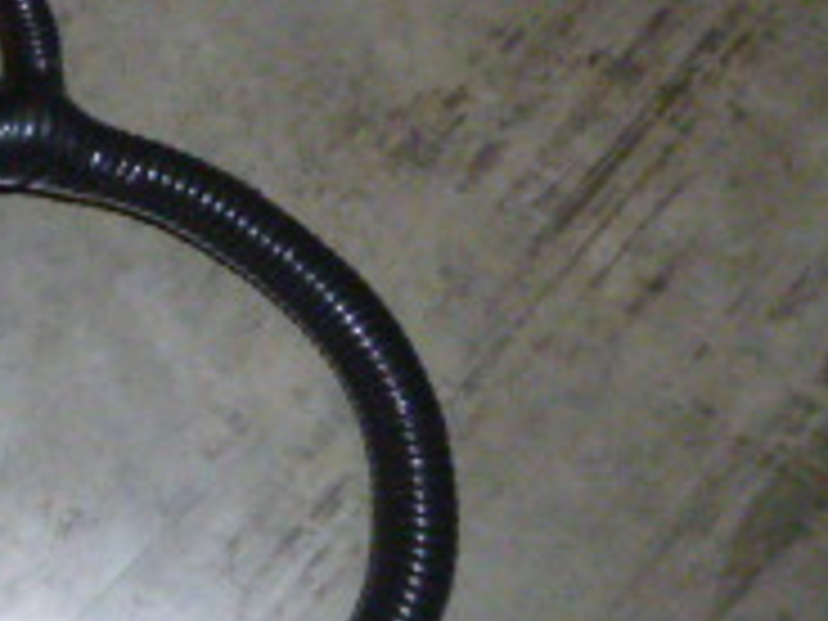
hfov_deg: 18.5
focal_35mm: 87
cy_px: 194
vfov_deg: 16.9
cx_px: -576
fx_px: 2081
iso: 400
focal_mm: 4.5
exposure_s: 1/125
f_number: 3.1
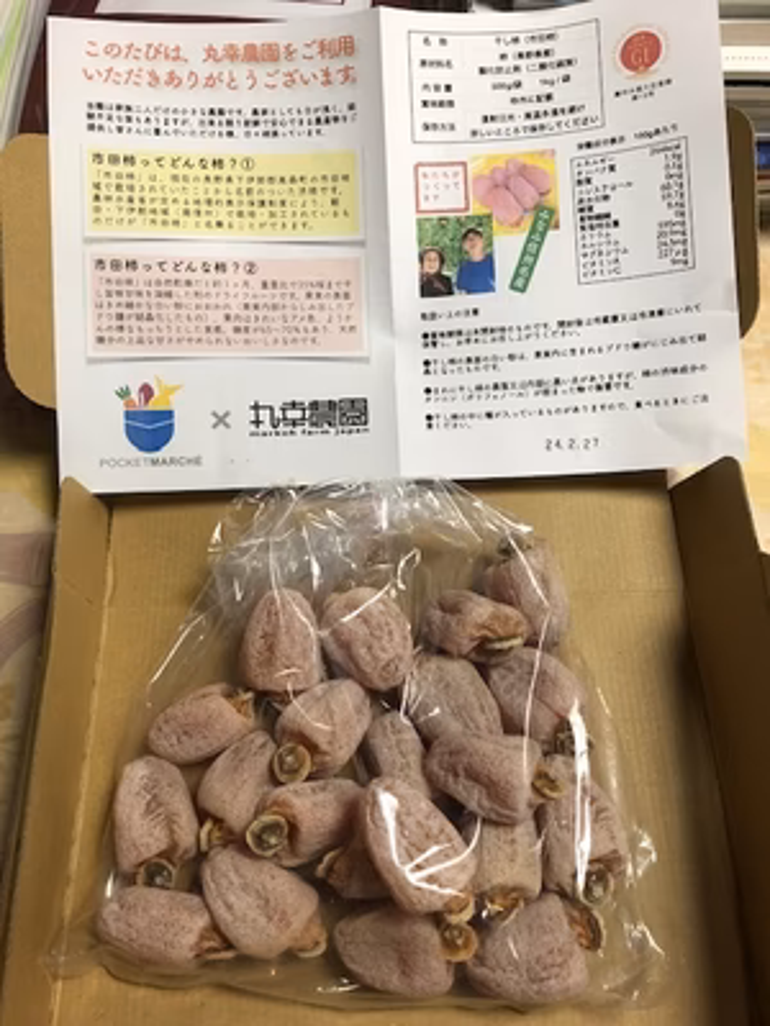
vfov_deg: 63.4
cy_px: 513
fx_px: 830
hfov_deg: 49.7
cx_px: 385
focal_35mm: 28
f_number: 1.8
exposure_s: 1/20
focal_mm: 3.99
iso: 40
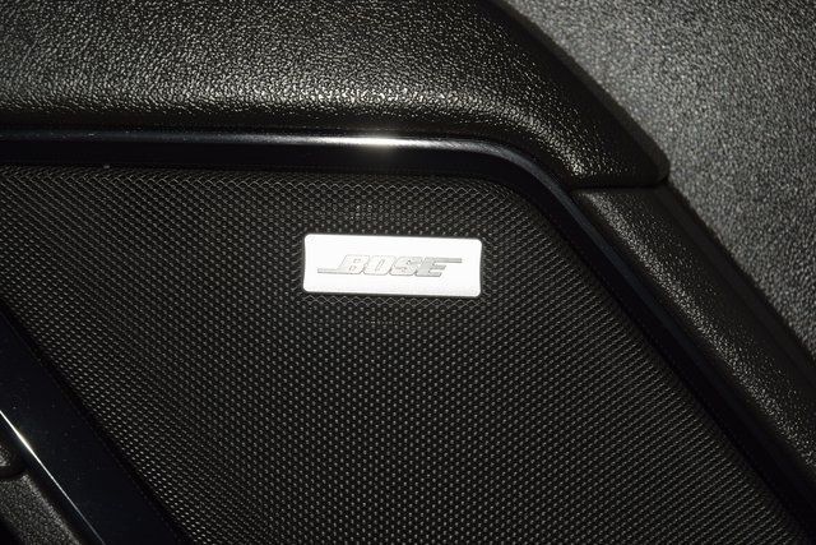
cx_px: 408
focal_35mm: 105
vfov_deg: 13.0
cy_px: 272
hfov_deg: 19.5
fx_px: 2380
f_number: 8
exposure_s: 1/125
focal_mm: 70
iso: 100
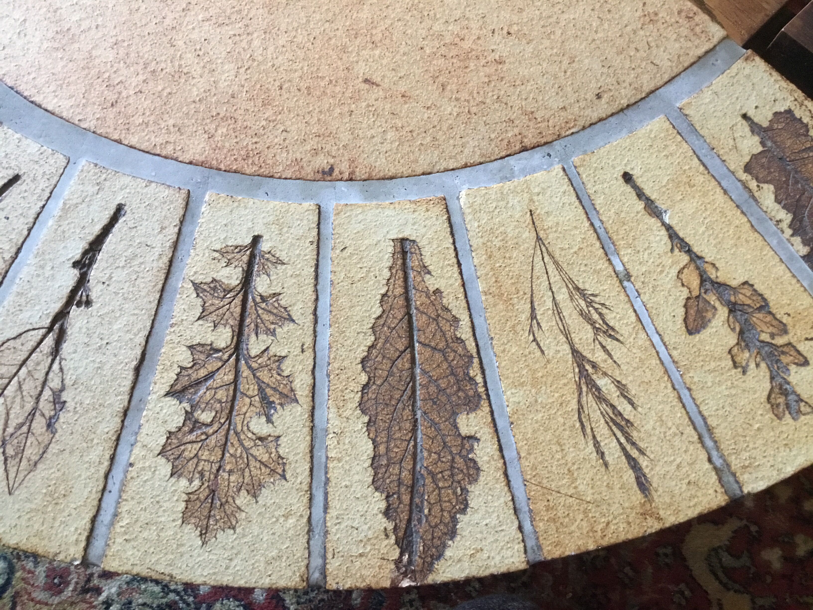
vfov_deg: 45.4
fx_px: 728
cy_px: 305
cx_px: 406
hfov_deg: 58.4
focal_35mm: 31
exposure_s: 1/33
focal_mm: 3.3
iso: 250
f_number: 2.4
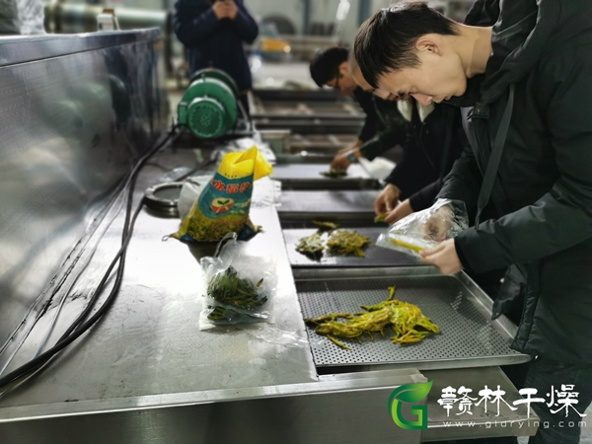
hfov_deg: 65.3
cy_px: 222
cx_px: 296
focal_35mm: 27
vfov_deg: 51.4
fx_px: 462
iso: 320
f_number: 1.8
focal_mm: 5.58
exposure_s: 1/33.3
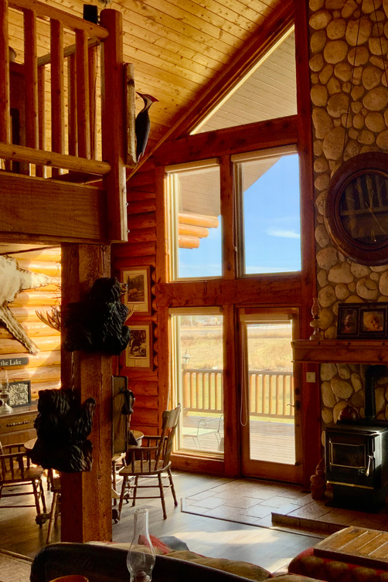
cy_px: 290
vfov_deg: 47.4
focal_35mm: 41
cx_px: 359
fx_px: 663
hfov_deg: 30.9
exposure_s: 1/289
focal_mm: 3
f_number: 1.8
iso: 16
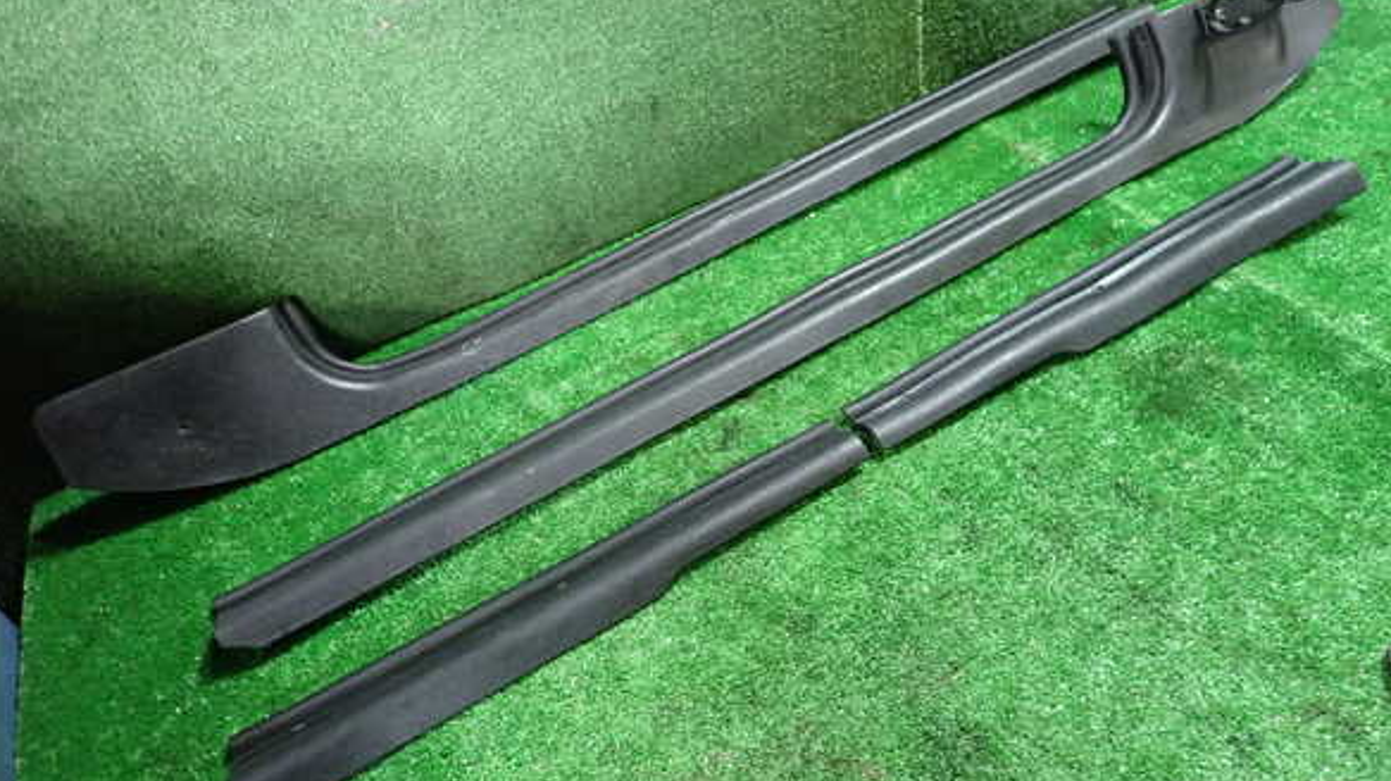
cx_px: 700
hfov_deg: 67.9
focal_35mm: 28
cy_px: 374
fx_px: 1032
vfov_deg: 41.4
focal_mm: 4.5
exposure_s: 1/30
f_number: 2
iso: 400
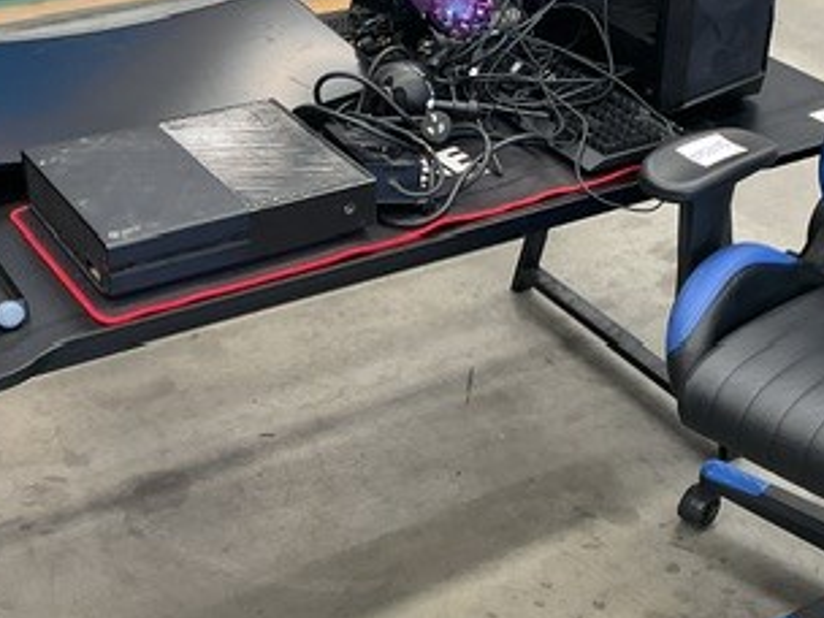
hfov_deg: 31.6
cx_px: 482
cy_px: 236
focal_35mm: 61
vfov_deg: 24.0
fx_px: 1452
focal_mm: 3
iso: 64
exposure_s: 1/60
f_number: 1.8
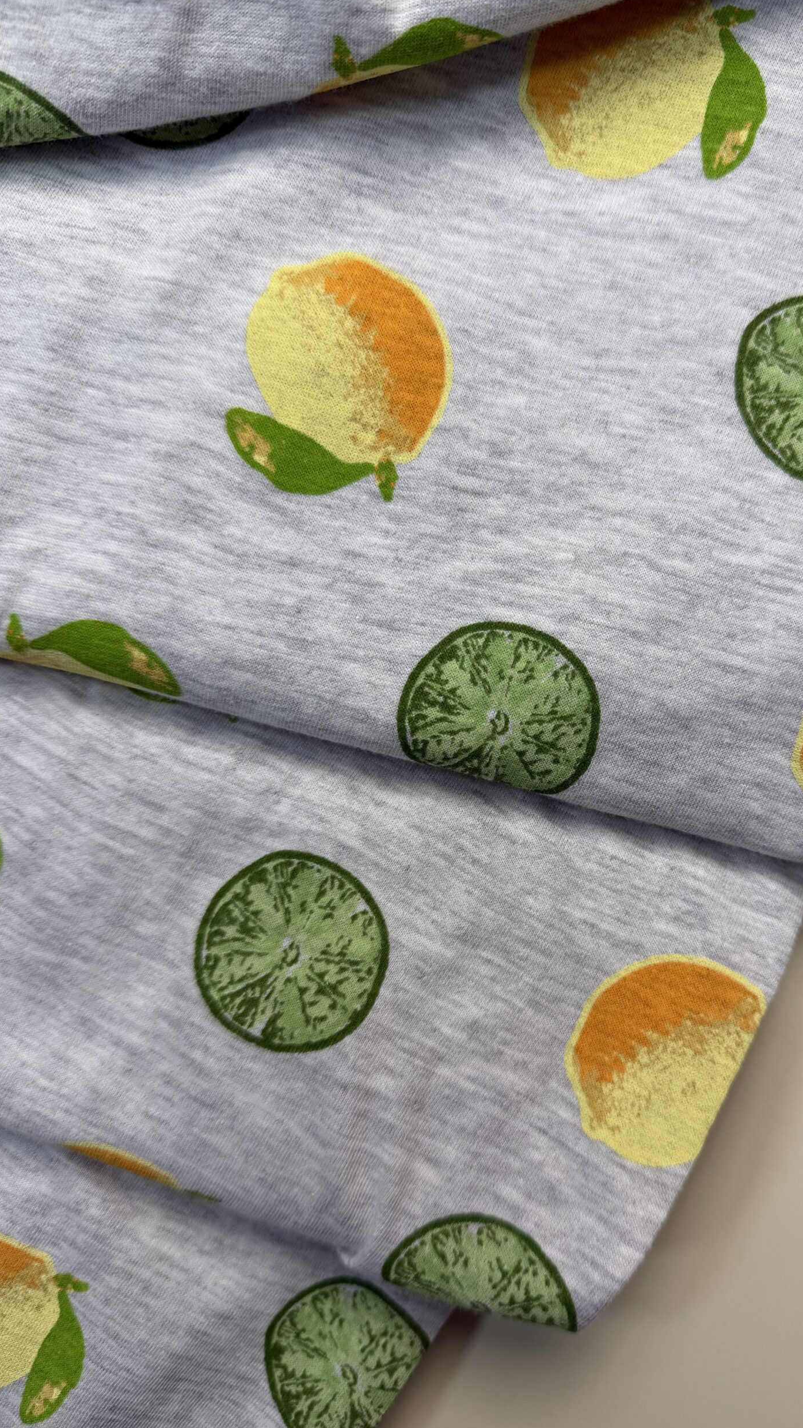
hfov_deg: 42.4
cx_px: 532
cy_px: 732
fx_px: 1022
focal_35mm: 27
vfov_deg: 69.8
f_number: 1.78
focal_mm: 6.76
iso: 80
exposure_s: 1/414
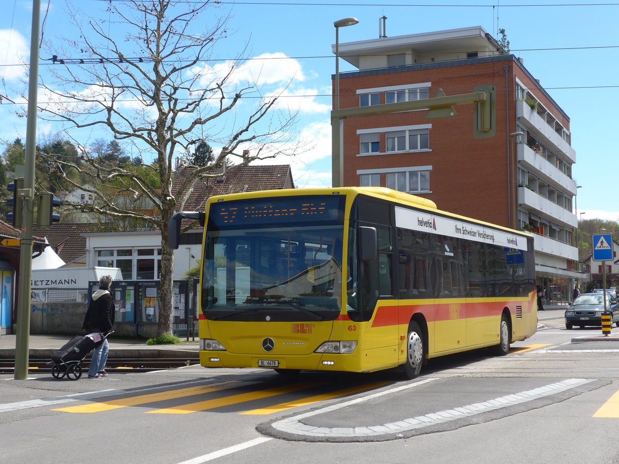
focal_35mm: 52
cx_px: 310
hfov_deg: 36.8
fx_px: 930
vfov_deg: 28.0
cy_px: 232
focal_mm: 10.7
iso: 80
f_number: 3.3
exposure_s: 1/1000
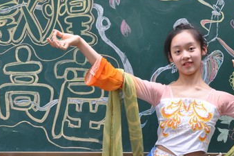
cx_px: 97
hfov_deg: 23.9
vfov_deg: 16.0
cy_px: 78
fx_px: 552
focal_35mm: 85
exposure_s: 1/40
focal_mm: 32
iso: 640
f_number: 6.3
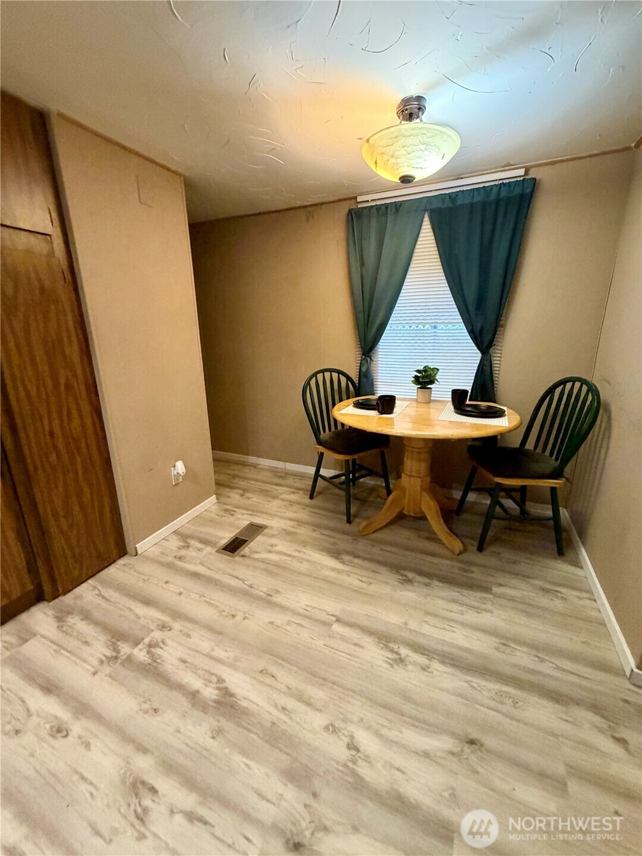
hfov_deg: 85.7
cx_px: 321
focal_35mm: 14
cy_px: 428
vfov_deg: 102.1
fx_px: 346
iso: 500
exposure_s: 1/60
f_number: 2.2
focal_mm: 2.22
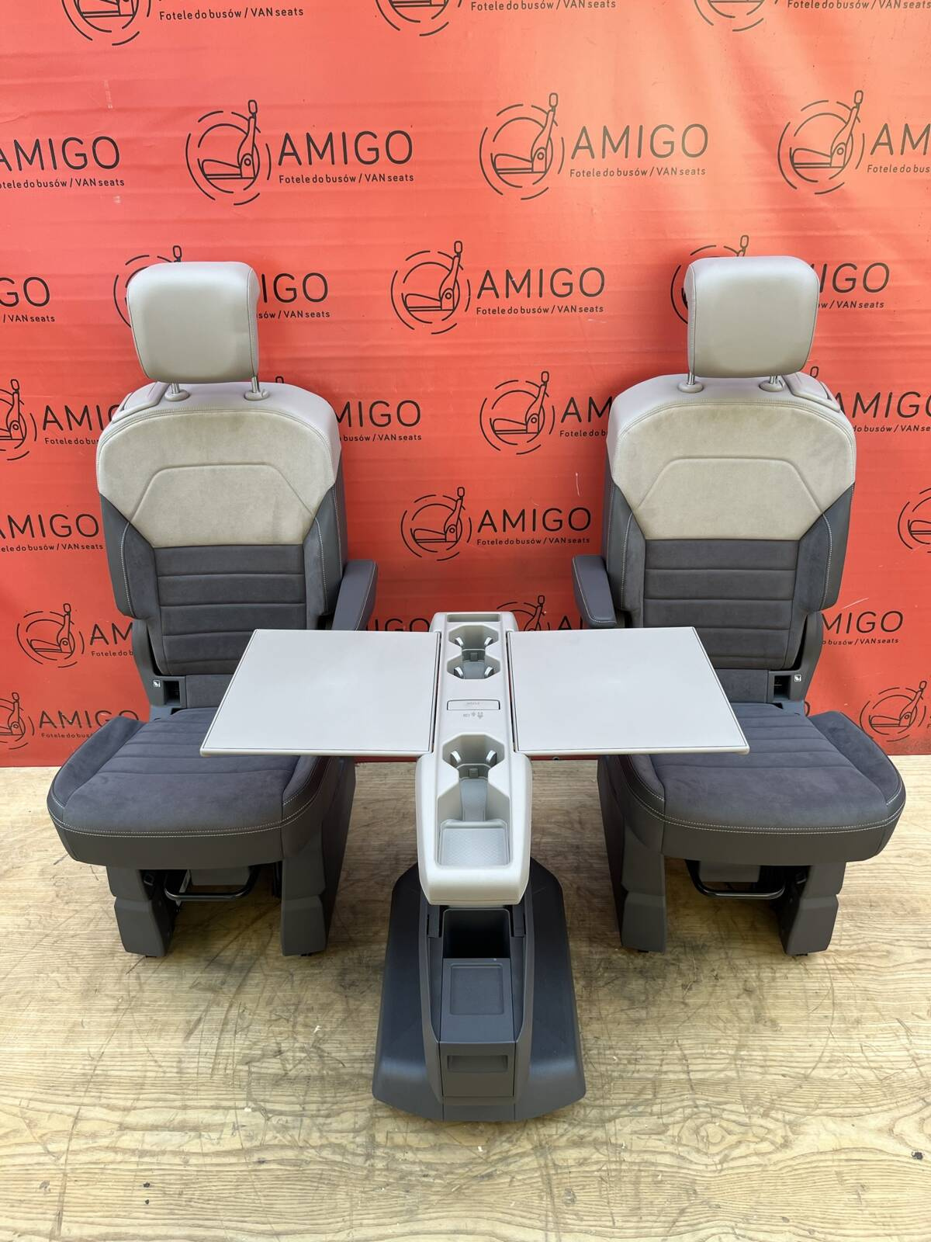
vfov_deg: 67.3
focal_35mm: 26
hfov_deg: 53.1
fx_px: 932
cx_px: 466
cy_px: 621
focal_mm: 5.1
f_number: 1.6
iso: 40
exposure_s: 1/122
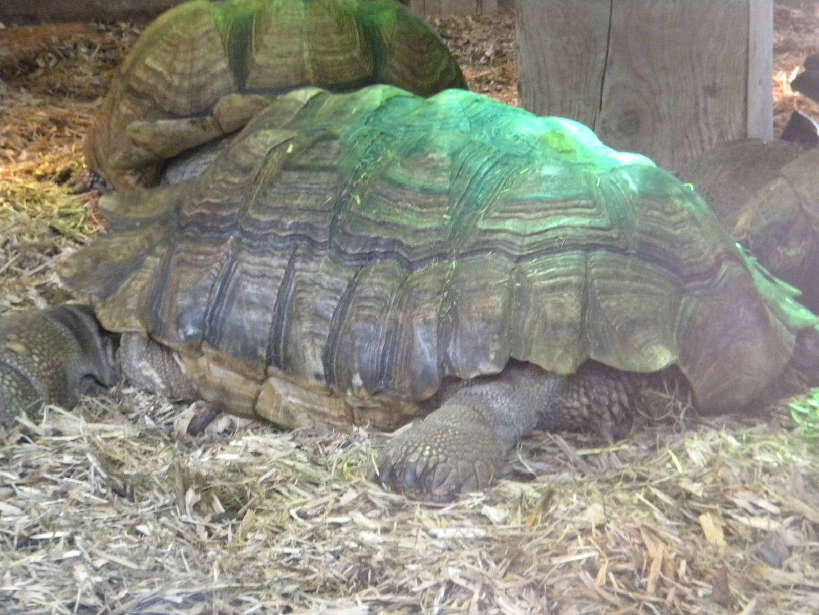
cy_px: 308
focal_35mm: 105
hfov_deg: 18.7
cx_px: 410
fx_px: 2484
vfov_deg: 14.1
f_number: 4.7
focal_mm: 19
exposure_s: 1/32.7
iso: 800
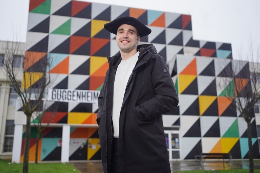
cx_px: 131
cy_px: 81
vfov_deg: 35.0
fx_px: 274
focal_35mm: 38
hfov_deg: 50.7
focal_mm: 35
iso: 100
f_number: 2.2
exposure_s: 1/500
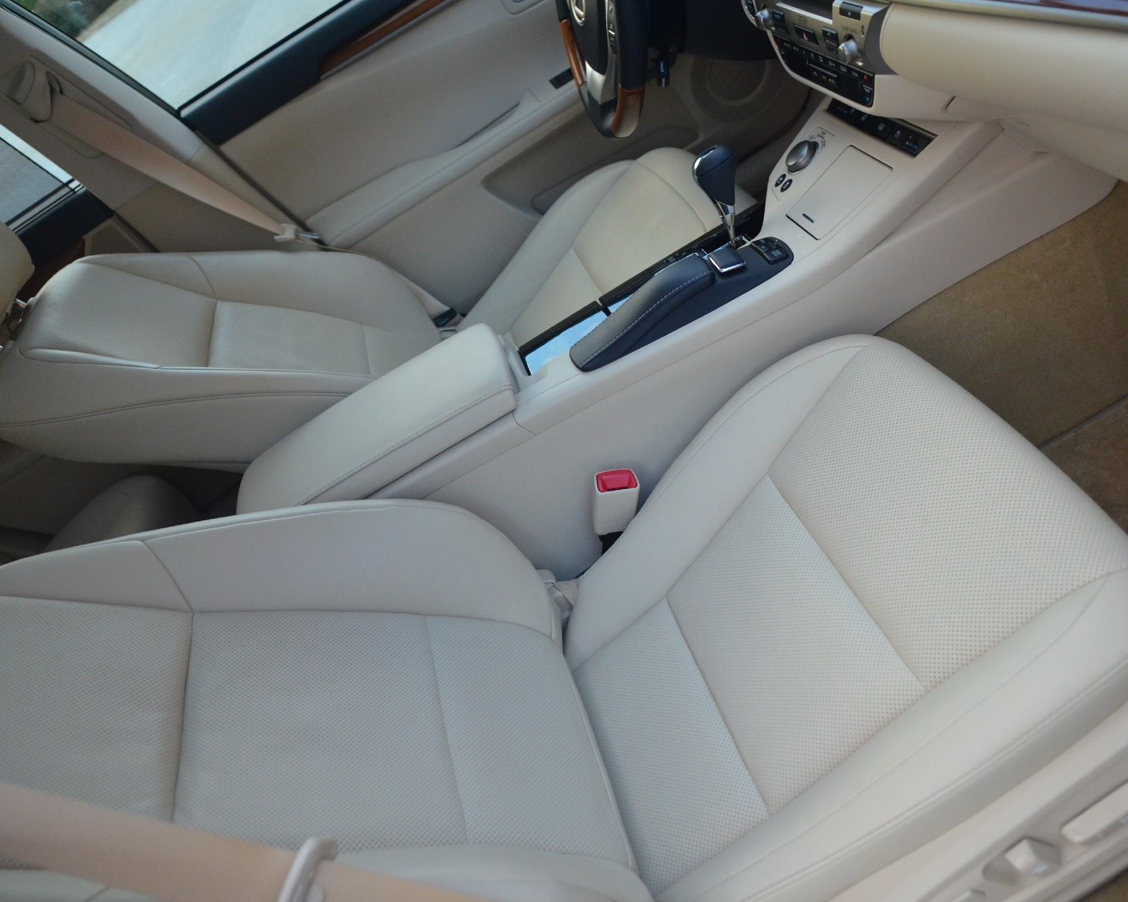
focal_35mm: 30
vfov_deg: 49.1
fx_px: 987
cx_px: 534
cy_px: 448
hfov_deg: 59.4
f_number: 2.8
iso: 1600
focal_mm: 17
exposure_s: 1/320
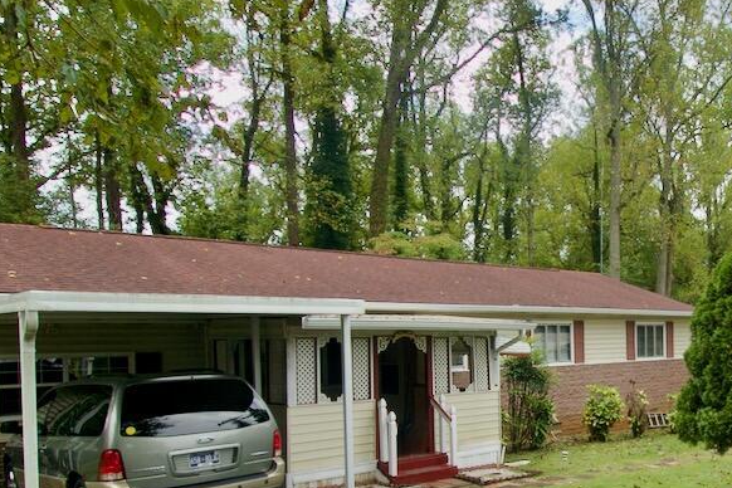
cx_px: 580
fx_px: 671
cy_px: 367
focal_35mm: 33
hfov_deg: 53.6
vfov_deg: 38.9
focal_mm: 10
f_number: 8
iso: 220
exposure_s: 1/250
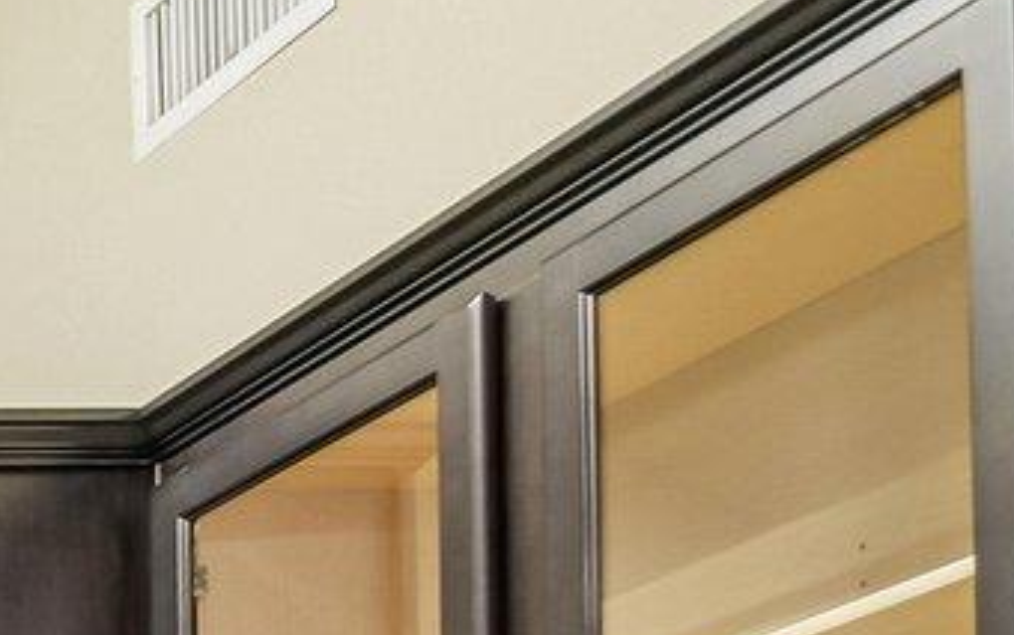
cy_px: 1415
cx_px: -1542
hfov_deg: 13.9
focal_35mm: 92
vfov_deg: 12.0
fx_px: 2544
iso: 400
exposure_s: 1/2.5
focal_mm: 10
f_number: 8
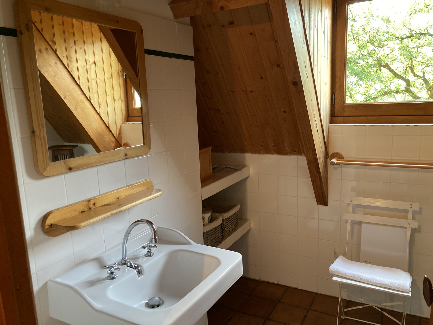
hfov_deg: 63.4
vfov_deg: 49.7
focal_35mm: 28
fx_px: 350
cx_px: 216
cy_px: 162
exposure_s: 1/50
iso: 125
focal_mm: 3.99
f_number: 1.8
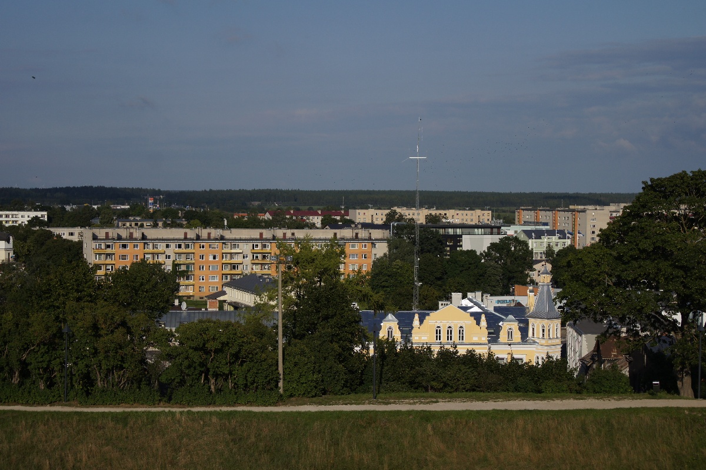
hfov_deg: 24.6
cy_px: 235
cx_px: 353
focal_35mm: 82
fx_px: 1617
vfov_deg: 16.5
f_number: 5.6
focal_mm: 55
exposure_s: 1/1600
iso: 100
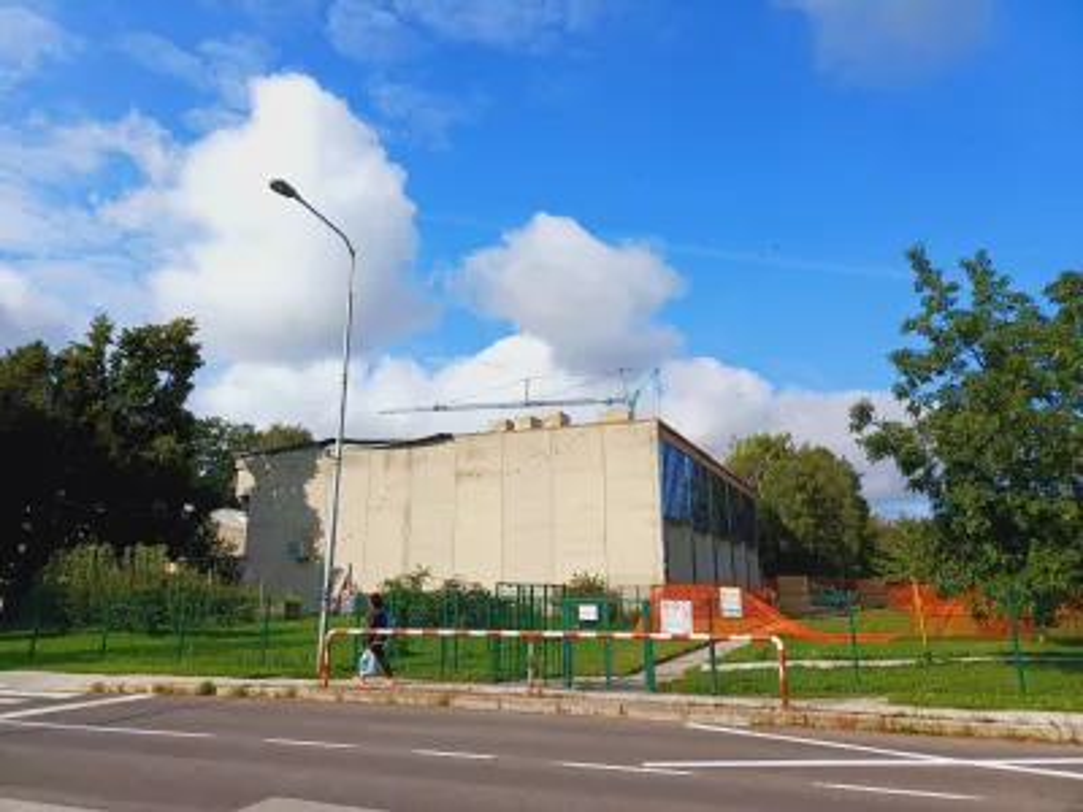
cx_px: 542
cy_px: 406
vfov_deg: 54.9
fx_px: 782
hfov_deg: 69.4
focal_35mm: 25
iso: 50
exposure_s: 1/1565
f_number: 1.8
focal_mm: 4.65
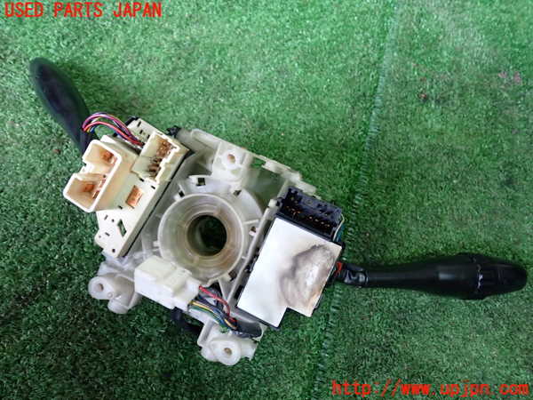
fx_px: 462
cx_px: 266
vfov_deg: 46.8
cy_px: 200
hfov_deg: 60.0
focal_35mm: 30
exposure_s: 1/30
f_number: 2.3
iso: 500
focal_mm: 5.4
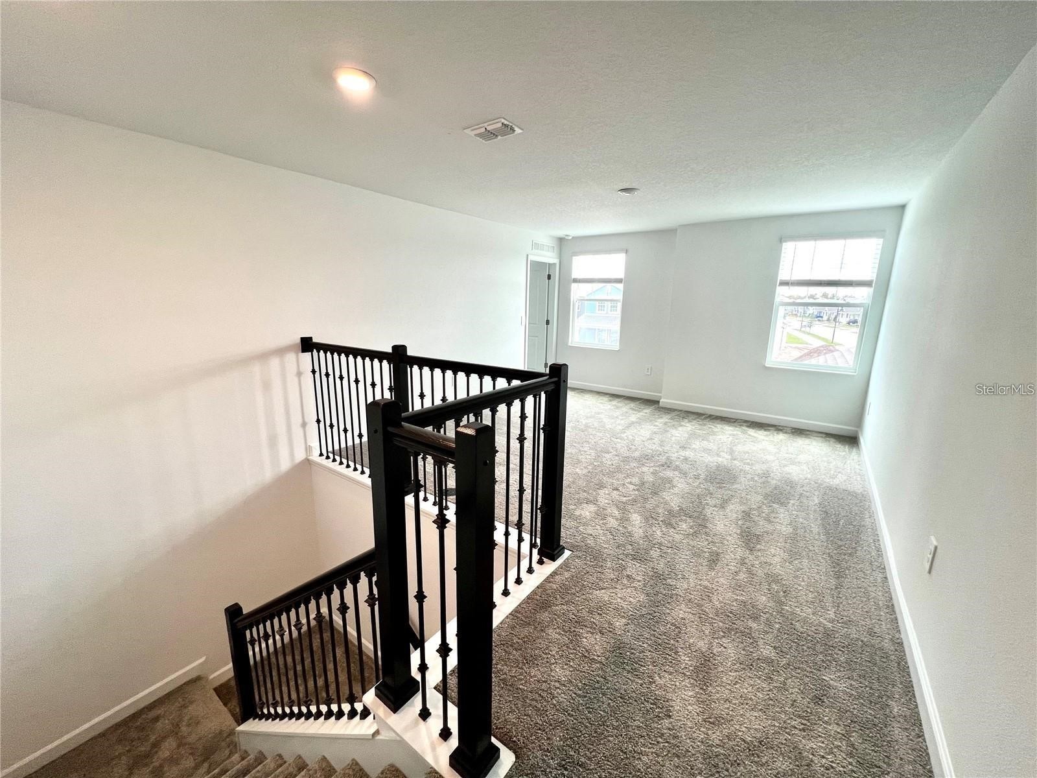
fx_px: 389
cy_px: 389
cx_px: 518
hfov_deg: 106.2
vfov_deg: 89.9
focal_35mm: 13
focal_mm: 1.57
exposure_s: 1/120
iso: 100
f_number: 1.8
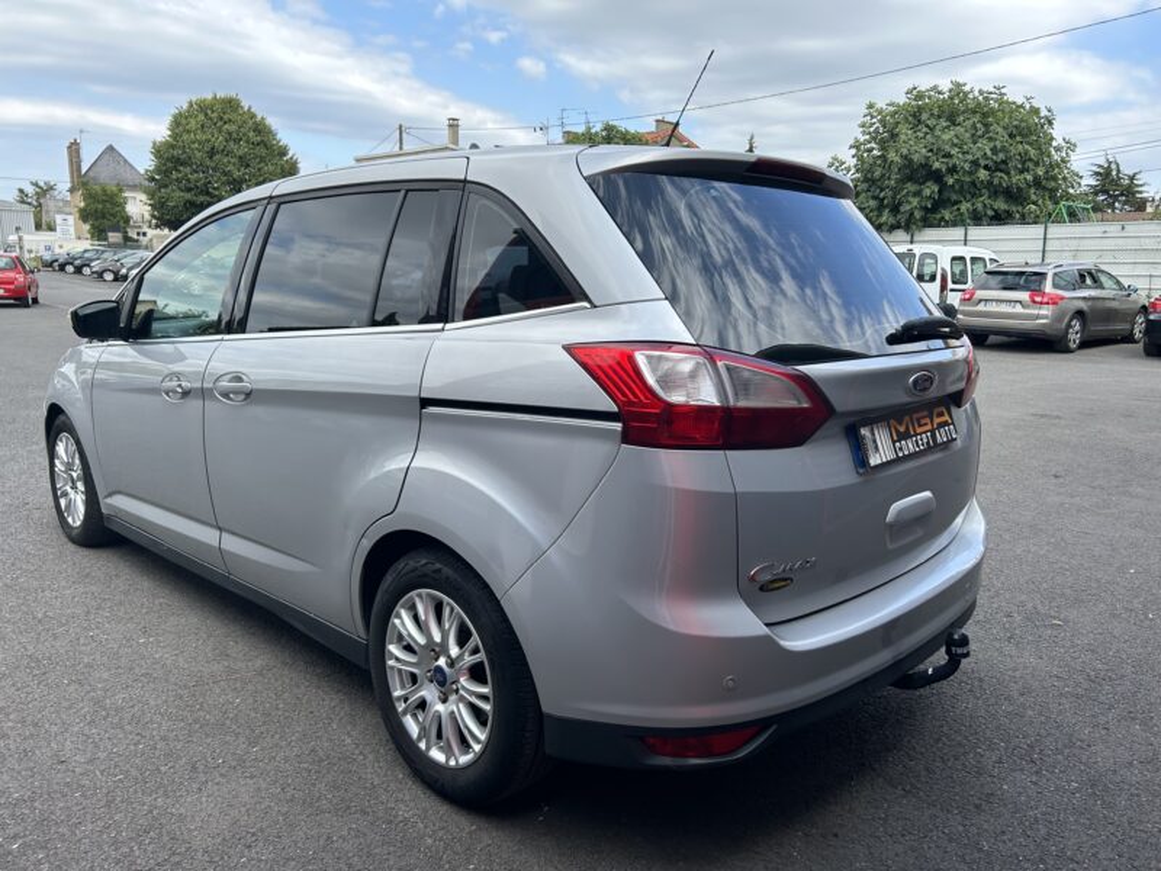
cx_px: 580
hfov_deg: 67.3
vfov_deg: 53.1
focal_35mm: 26
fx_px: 872
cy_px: 436
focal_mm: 5.7
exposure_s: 1/1449
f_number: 1.5
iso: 50
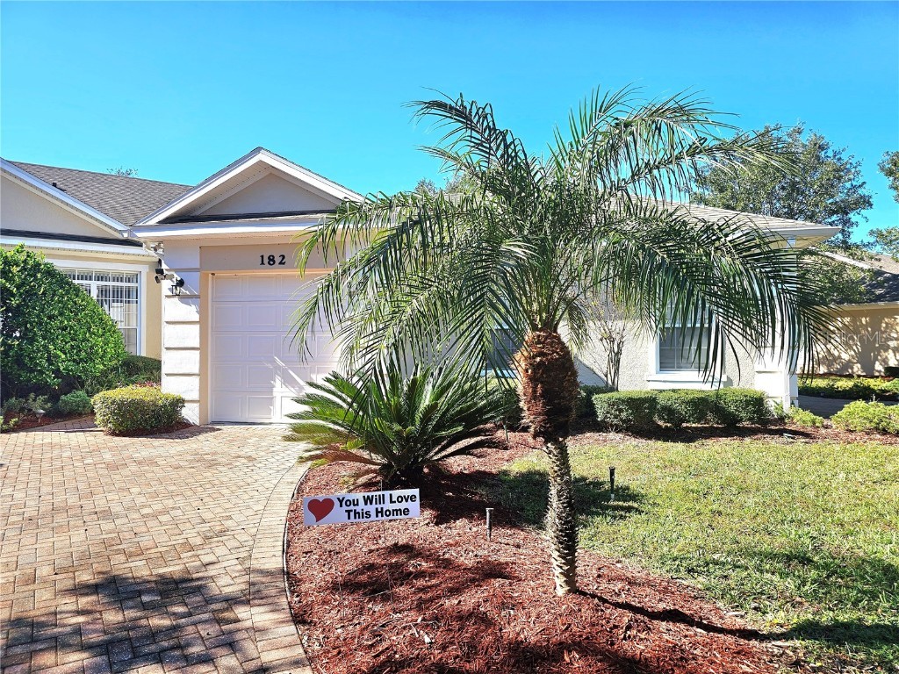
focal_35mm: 23
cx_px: 450
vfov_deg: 58.9
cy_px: 337
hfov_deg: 73.9
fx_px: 597
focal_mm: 6.3
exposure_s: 1/476
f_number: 1.7
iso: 10
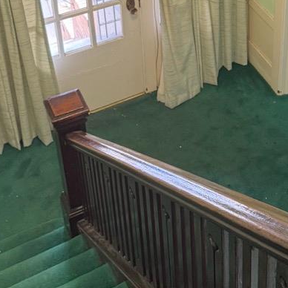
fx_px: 659
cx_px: 301
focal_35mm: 70
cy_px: -62
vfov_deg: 22.6
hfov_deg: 23.4
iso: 160
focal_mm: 6.76
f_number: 1.78
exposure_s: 1/60
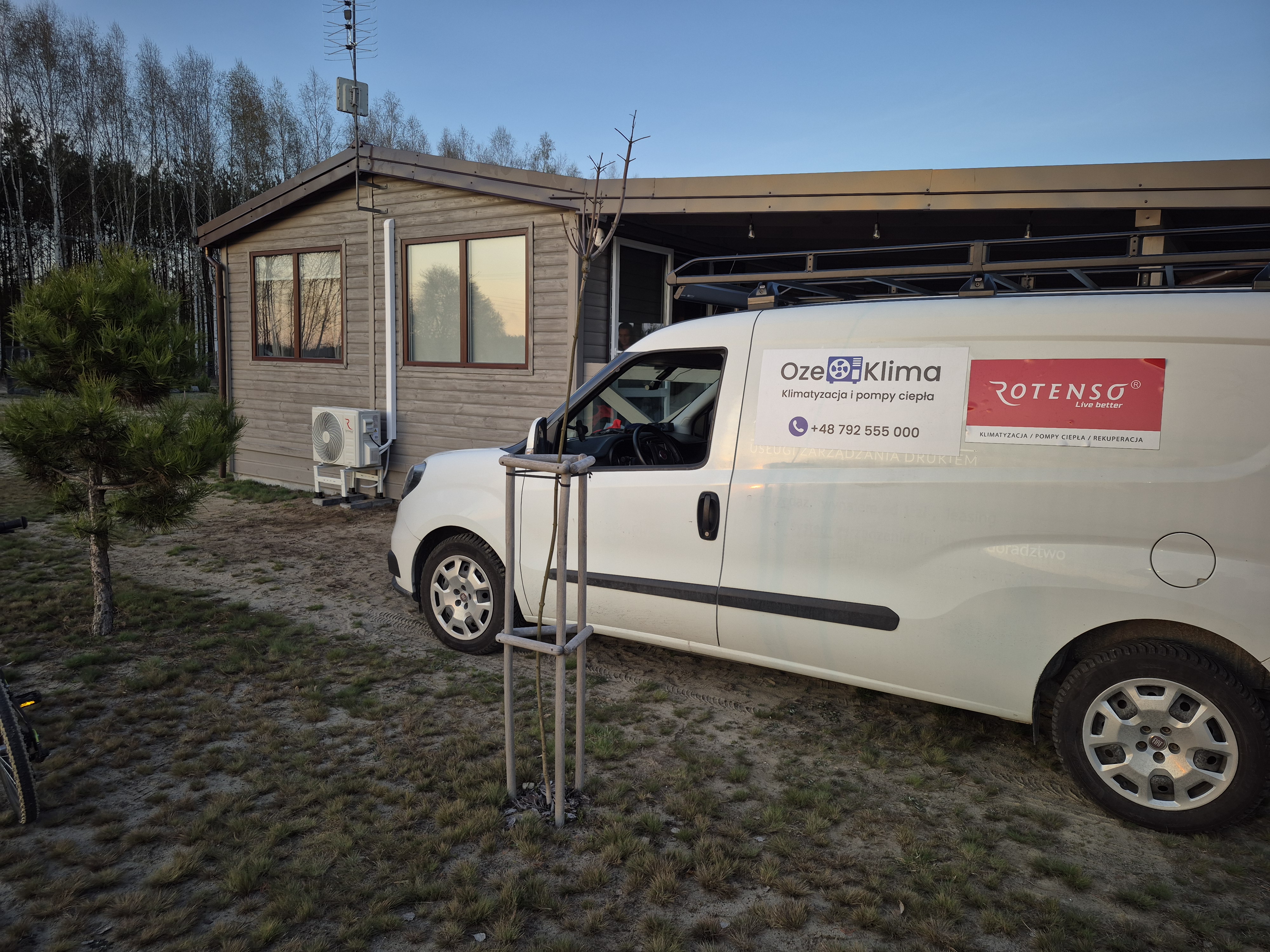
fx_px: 844
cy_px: 476
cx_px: 635
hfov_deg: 73.9
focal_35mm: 23
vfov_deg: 58.9
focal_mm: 5.4
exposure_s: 1/108
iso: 25
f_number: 1.8
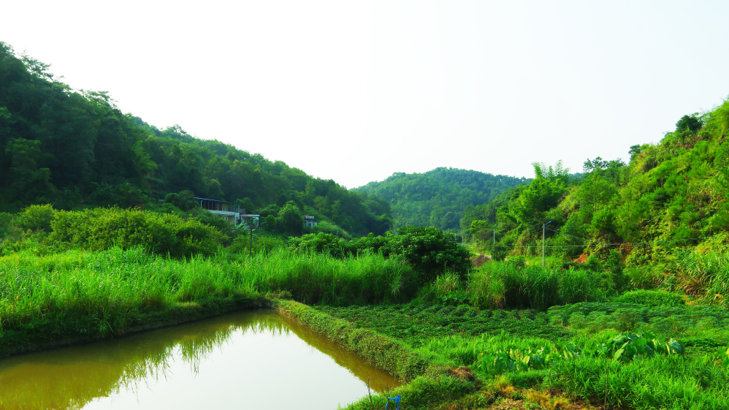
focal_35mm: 29
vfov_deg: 40.1
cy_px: 230
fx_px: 560
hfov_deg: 66.1
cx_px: 364
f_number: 9
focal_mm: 18
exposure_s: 1/250
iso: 200
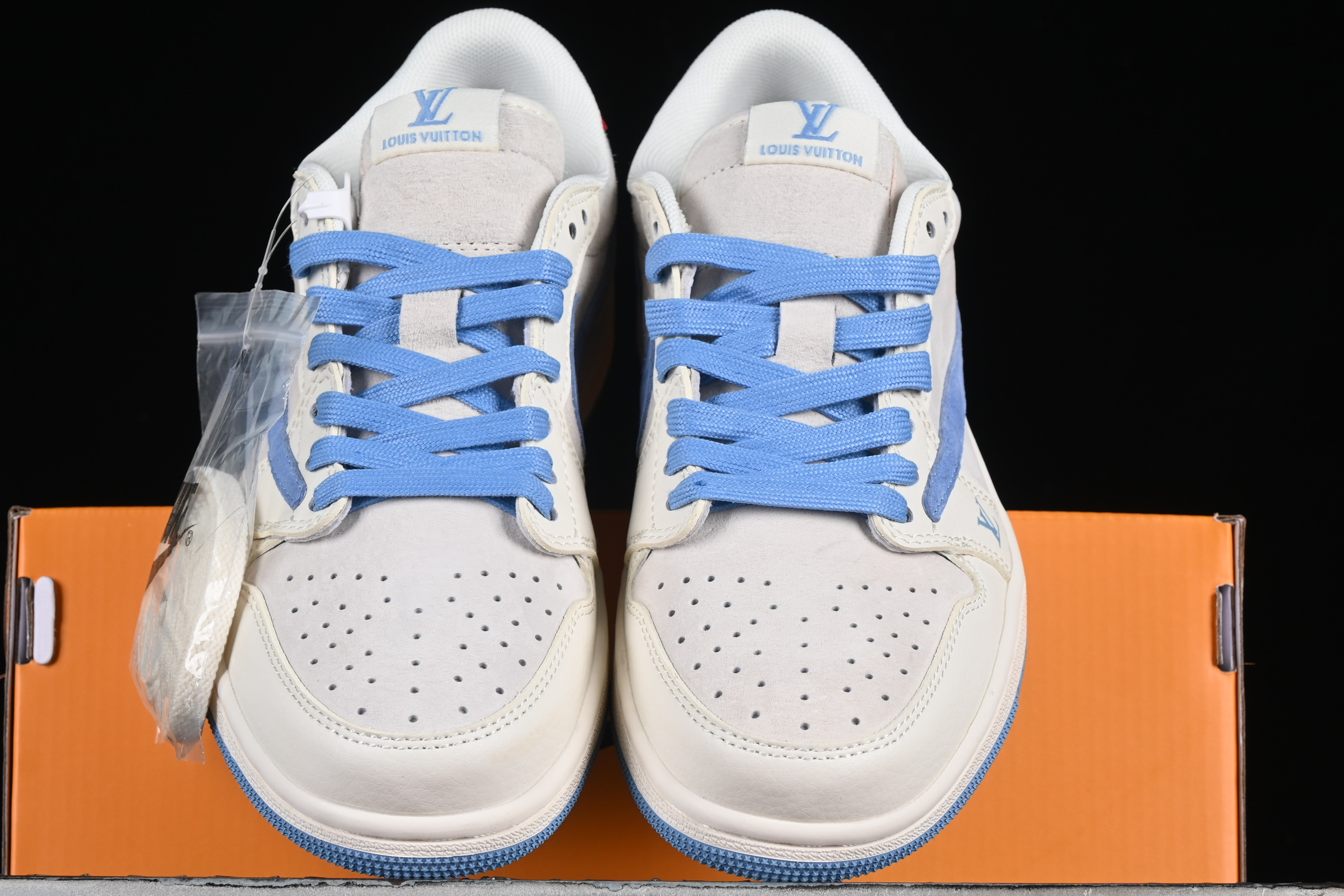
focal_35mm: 97
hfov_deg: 21.0
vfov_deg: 14.1
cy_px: 515
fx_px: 3621
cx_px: 622
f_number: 8
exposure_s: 1/80
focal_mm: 50
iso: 160
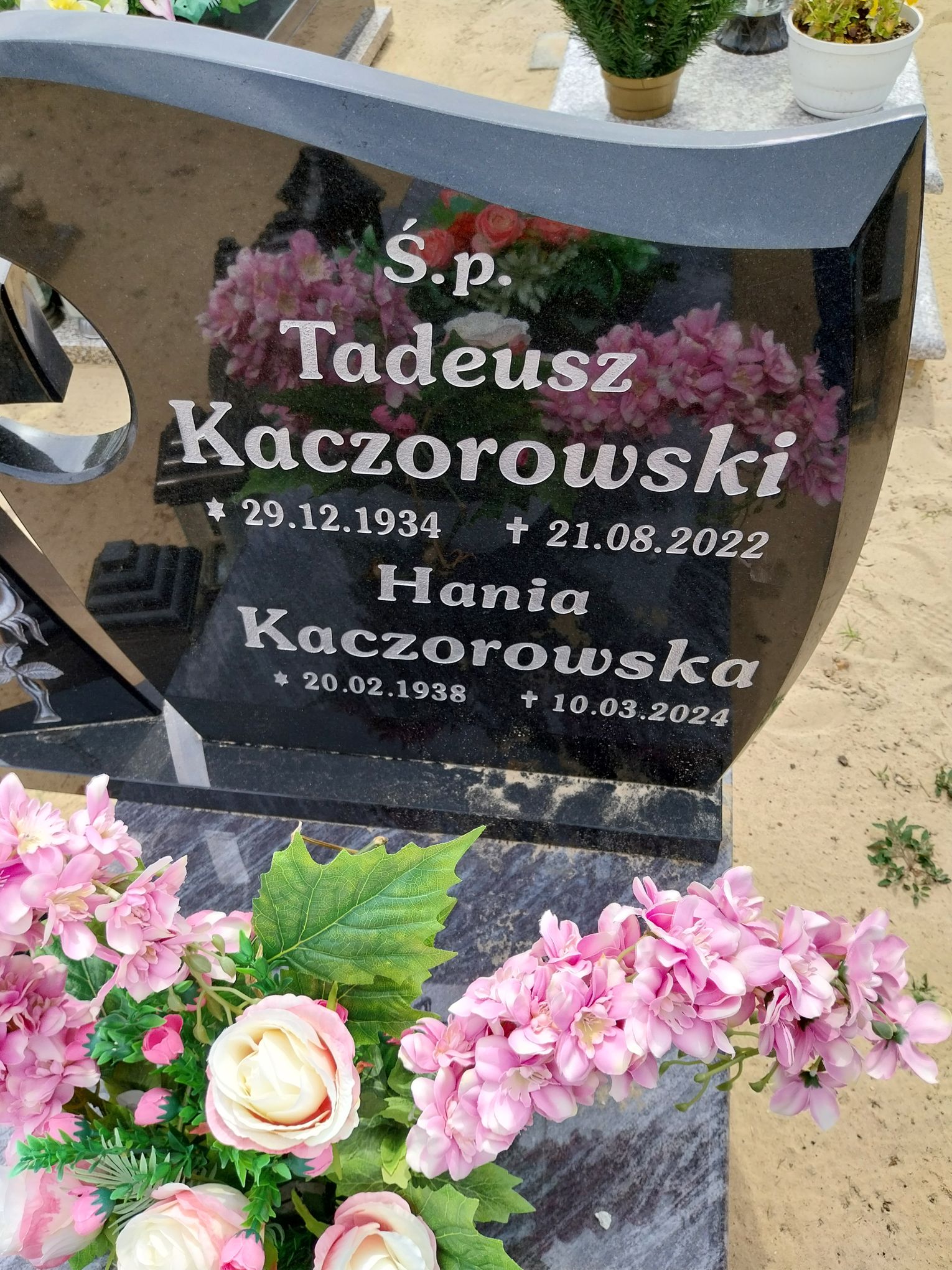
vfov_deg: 67.3
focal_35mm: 26
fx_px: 953
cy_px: 635
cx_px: 476
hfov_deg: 53.1
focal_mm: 4
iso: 25
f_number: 1.8
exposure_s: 1/418
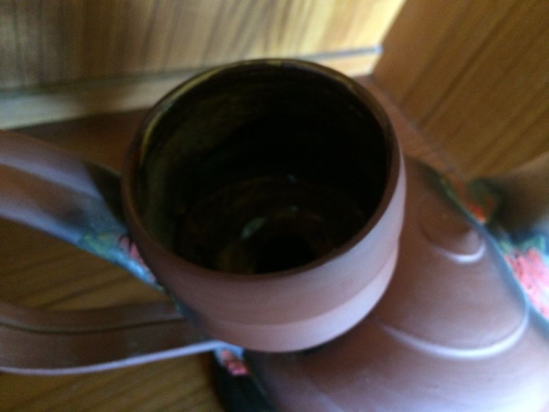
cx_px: 274
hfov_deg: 60.0
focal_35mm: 30
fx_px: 476
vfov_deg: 46.8
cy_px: 206
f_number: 2.2
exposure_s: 1/15
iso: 500
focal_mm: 4.12
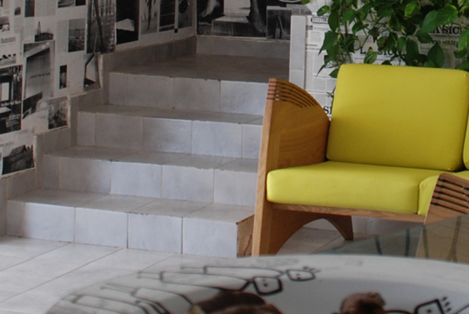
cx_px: 359
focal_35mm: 114
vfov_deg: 11.8
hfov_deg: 17.8
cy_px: -48
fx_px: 1487
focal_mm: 20
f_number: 3.8
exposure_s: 1/50
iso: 200
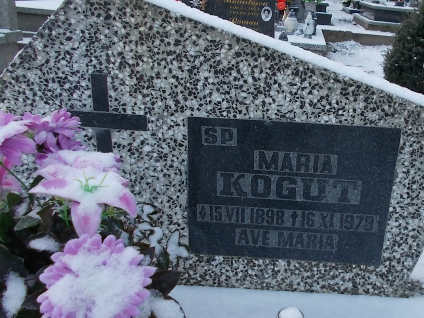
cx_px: 291
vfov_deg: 36.8
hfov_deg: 46.9
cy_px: 152
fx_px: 478
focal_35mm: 39
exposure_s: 1/100
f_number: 3.2
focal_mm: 4.6
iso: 80
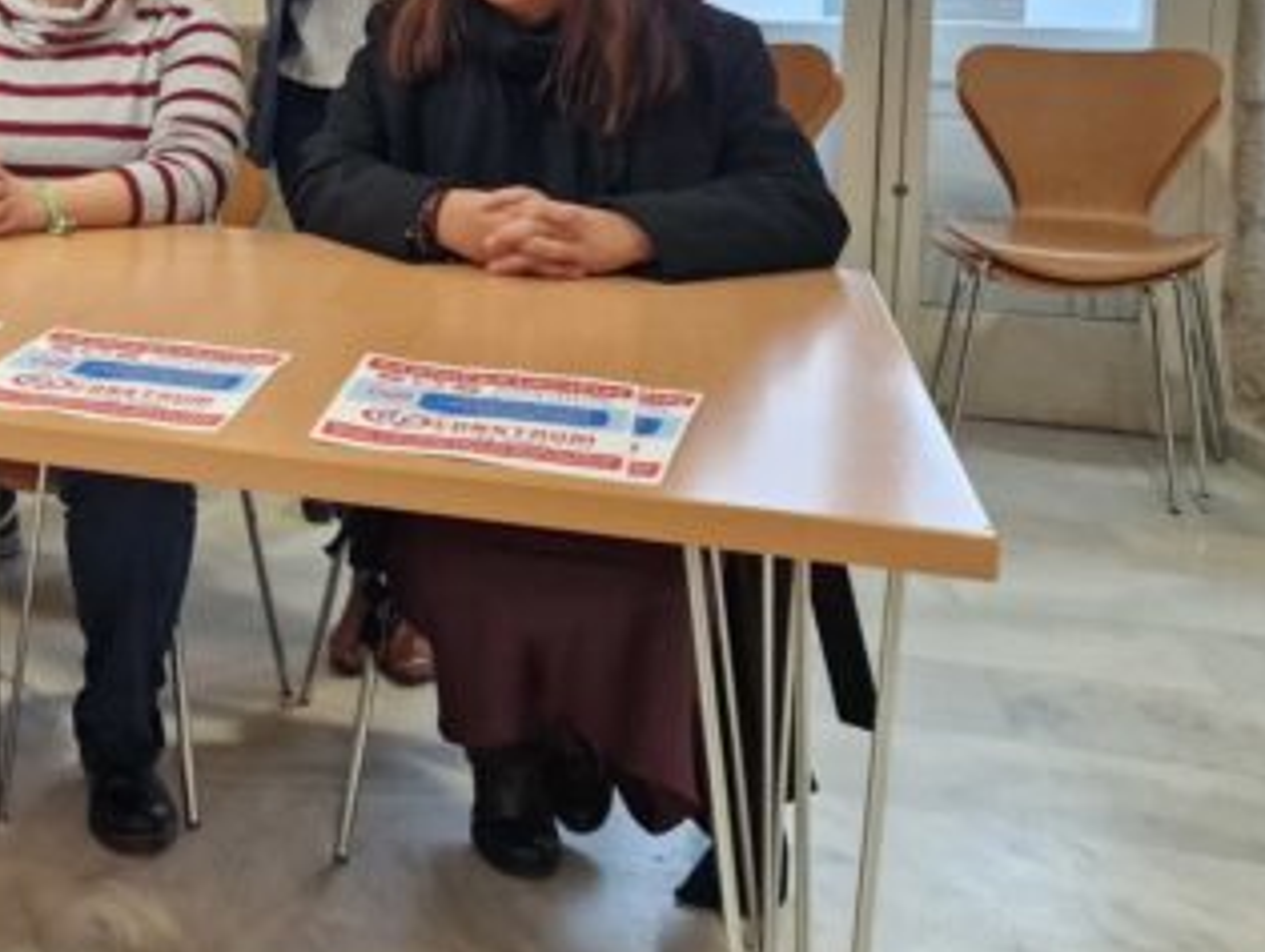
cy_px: 40
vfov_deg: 25.1
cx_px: -237
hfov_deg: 29.6
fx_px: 2049
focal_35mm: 56
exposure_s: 1/100
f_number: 1.8
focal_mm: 6.4
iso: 250
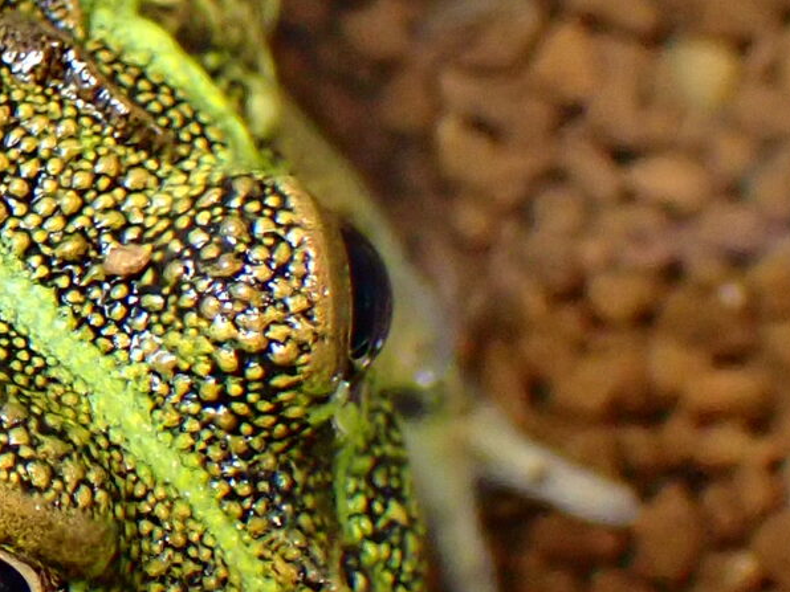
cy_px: 222
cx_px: -510
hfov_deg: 9.4
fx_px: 4610
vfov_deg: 7.4
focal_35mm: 202
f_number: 3.1
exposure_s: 1/50
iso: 800
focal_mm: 8.4
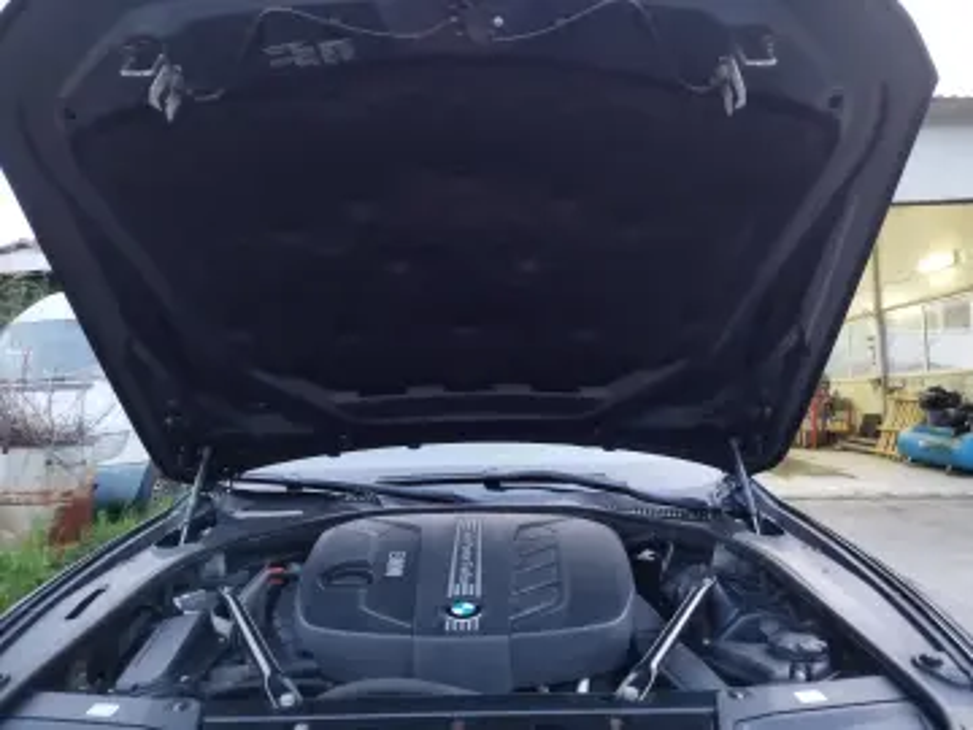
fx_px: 675
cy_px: 365
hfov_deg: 71.6
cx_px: 486
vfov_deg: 56.8
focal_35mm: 24
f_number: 1.89
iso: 1060
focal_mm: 5.89
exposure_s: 1/20
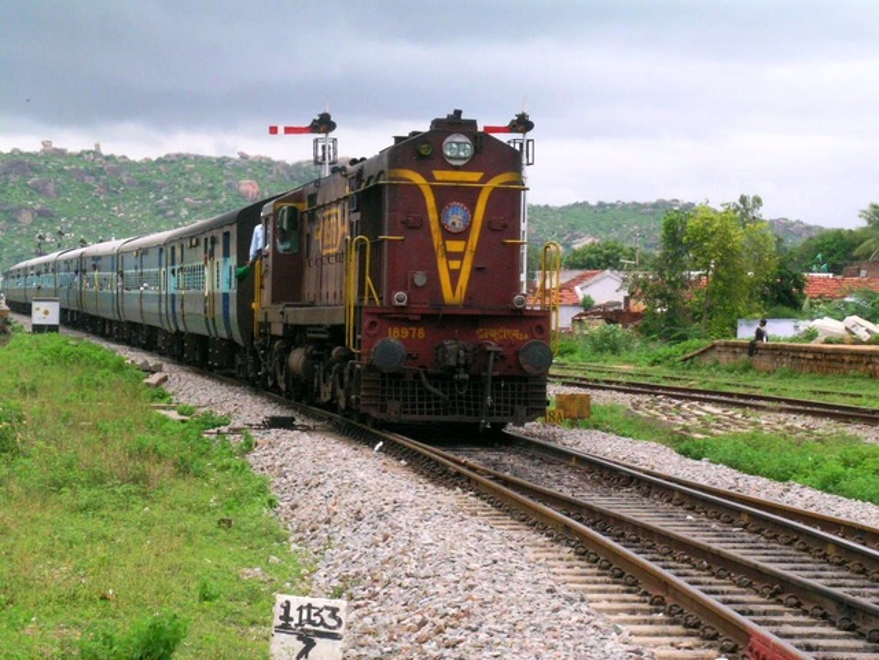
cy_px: 330
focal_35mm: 116
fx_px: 2946
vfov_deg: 12.8
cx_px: 440
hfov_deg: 17.0
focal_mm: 24
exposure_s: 1/274
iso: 200
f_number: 7.3
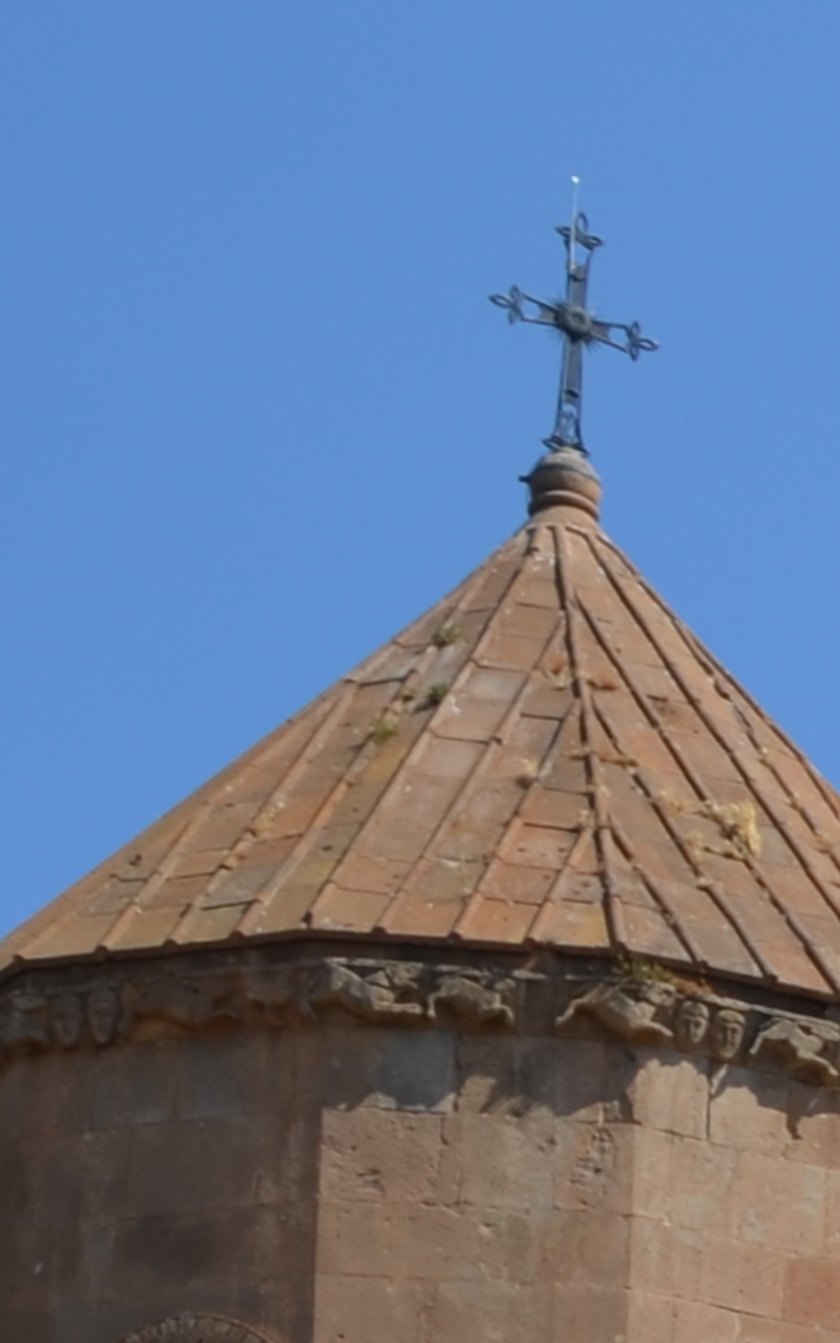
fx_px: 5749
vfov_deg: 12.8
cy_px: 1807
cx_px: 2590
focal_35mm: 157
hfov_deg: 7.3
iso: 100
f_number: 8
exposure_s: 1/250
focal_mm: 18
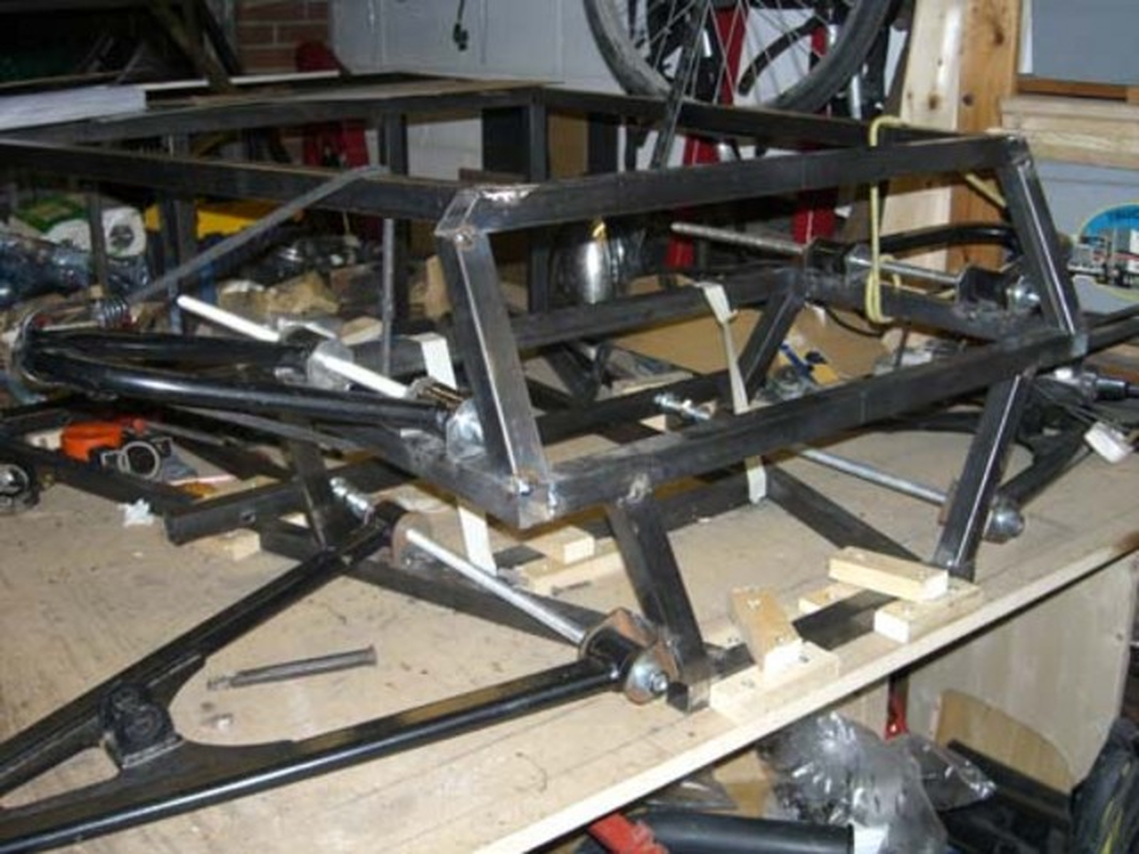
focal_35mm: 38
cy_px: 427
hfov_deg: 49.0
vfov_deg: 37.7
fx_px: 1250
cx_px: 570
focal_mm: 7.9
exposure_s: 1/60
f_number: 2.8
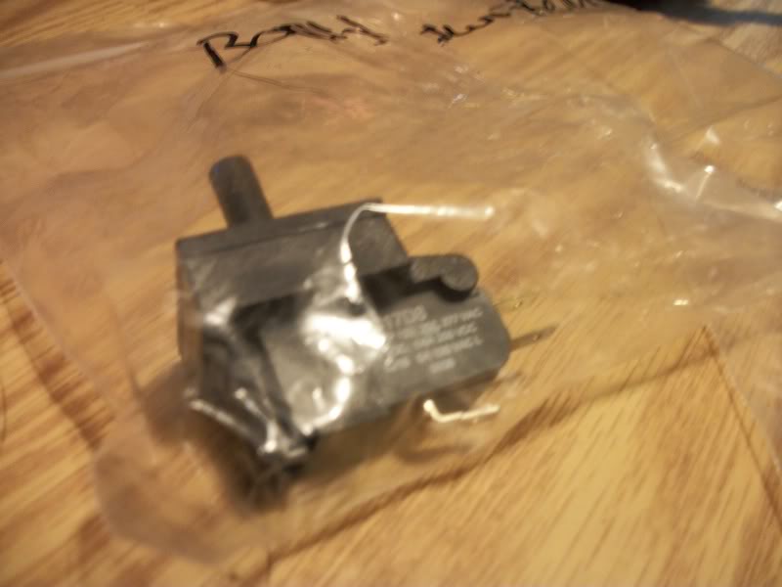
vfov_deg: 44.2
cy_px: 294
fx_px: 723
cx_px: 391
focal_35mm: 32
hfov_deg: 56.8
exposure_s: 1/8
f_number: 2.9
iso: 174
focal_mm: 5.7
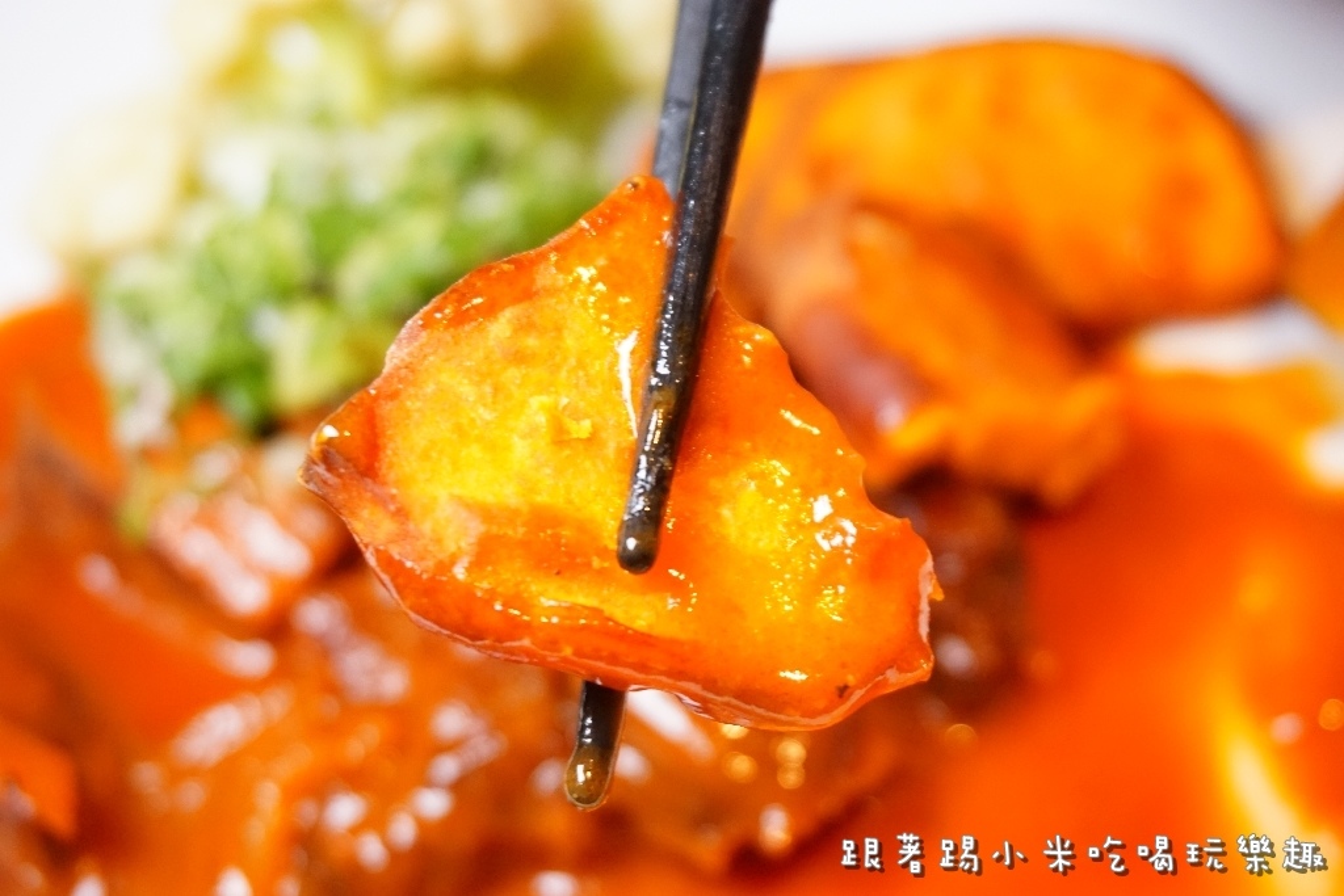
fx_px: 2016
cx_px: 672
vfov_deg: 25.1
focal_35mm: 54
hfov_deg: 36.9
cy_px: 448
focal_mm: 36
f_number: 5.6
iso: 2000
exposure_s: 1/60
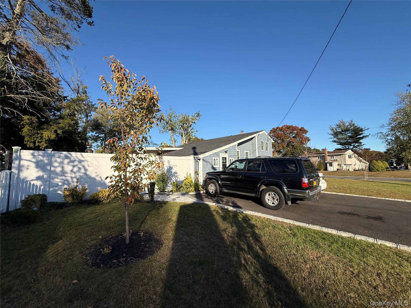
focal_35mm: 14
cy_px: 154
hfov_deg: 102.1
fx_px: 166
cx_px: 206
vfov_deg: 85.7
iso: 50
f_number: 2.2
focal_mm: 2.22
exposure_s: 1/1848
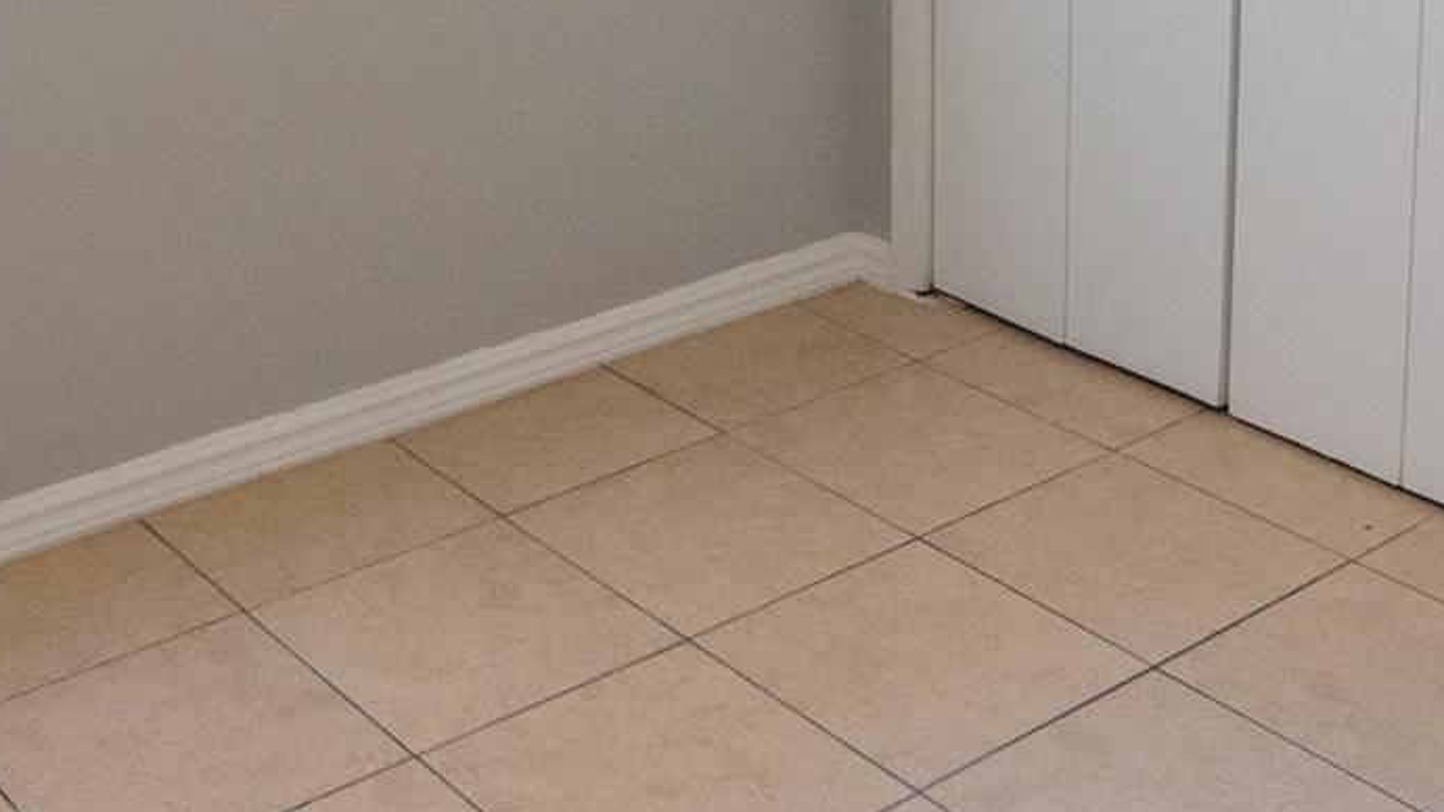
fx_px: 2144
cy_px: -265
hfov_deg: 37.1
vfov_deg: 19.6
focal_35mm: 56
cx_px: 613
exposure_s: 1/125
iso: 1250
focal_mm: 12
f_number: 4
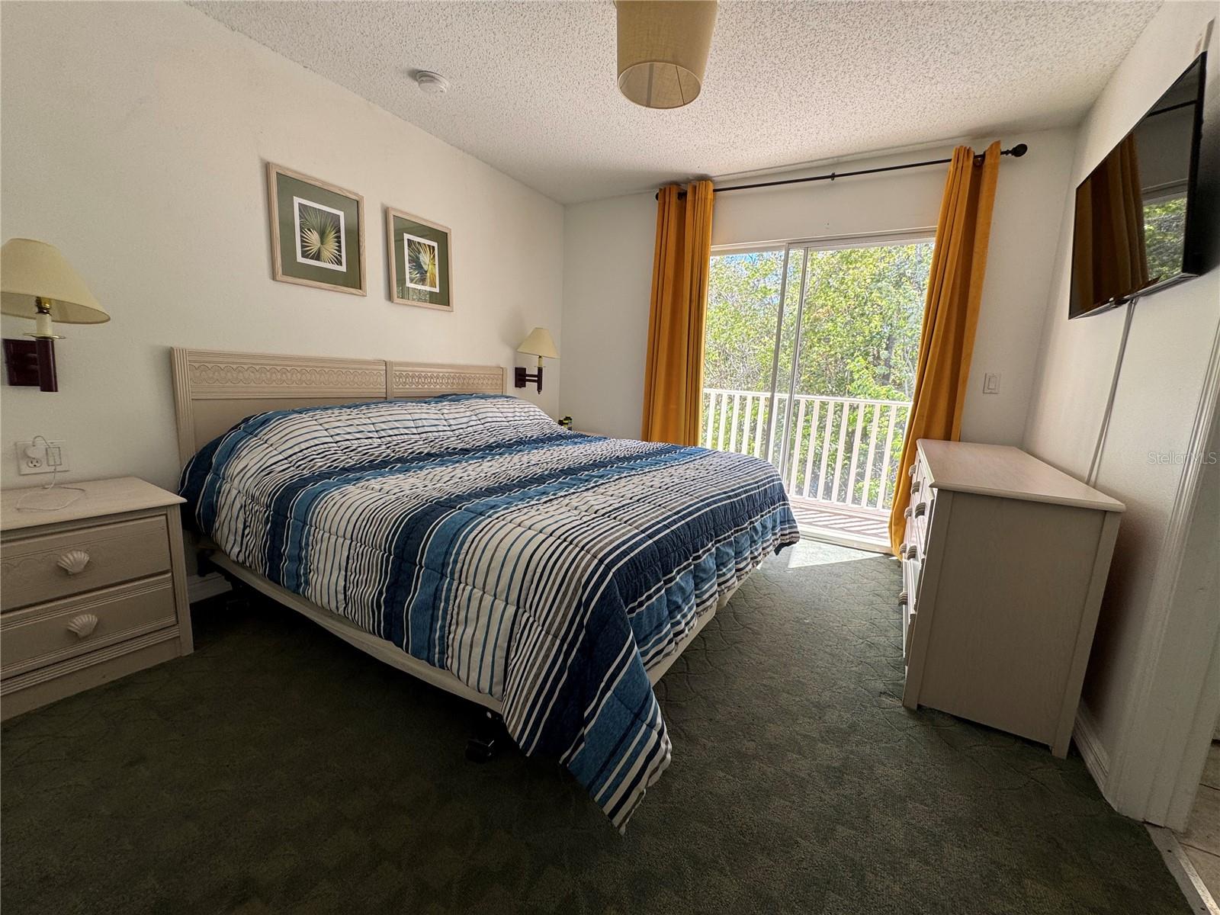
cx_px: 610
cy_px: 458
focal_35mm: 14
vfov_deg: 85.7
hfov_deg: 102.1
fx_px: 493
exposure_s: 1/105
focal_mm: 2.22
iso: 40
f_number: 2.2
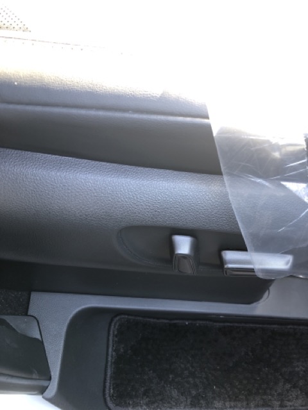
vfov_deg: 63.4
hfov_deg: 49.7
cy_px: 205
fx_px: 332
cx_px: 154
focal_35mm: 28
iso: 40
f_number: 1.8
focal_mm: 3.99
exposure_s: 1/15
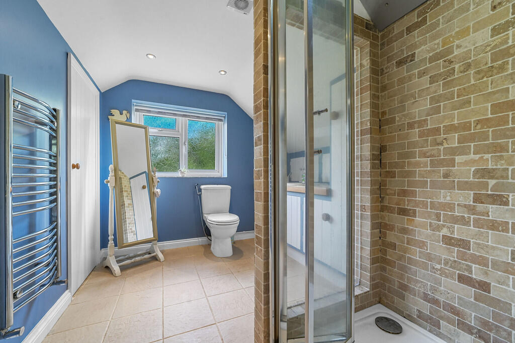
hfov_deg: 104.3
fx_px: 200
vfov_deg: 81.1
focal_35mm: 14
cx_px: 258
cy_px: 172
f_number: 8
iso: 400
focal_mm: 14
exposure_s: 1/2.5
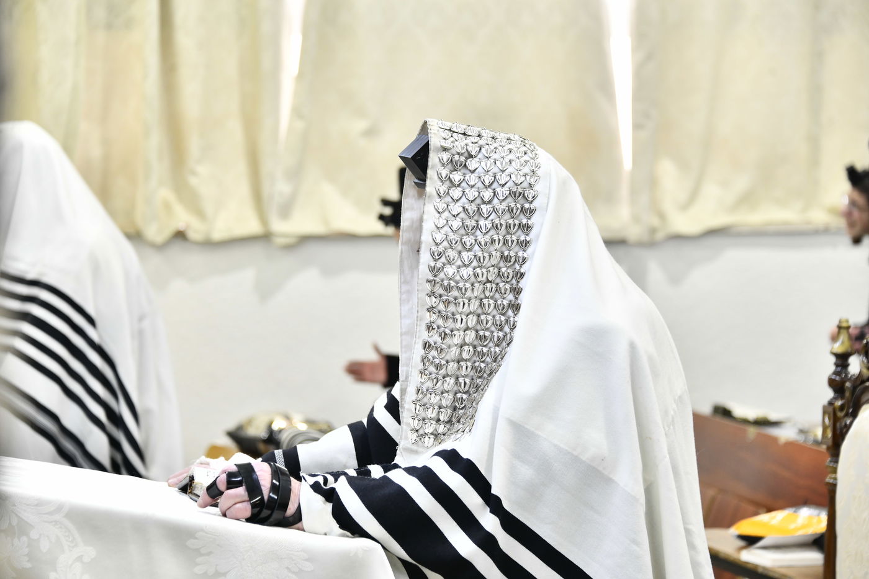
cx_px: 434
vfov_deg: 11.8
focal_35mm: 116
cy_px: 290
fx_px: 2800
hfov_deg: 17.6
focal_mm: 116
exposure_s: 1/125
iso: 800
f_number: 5.6
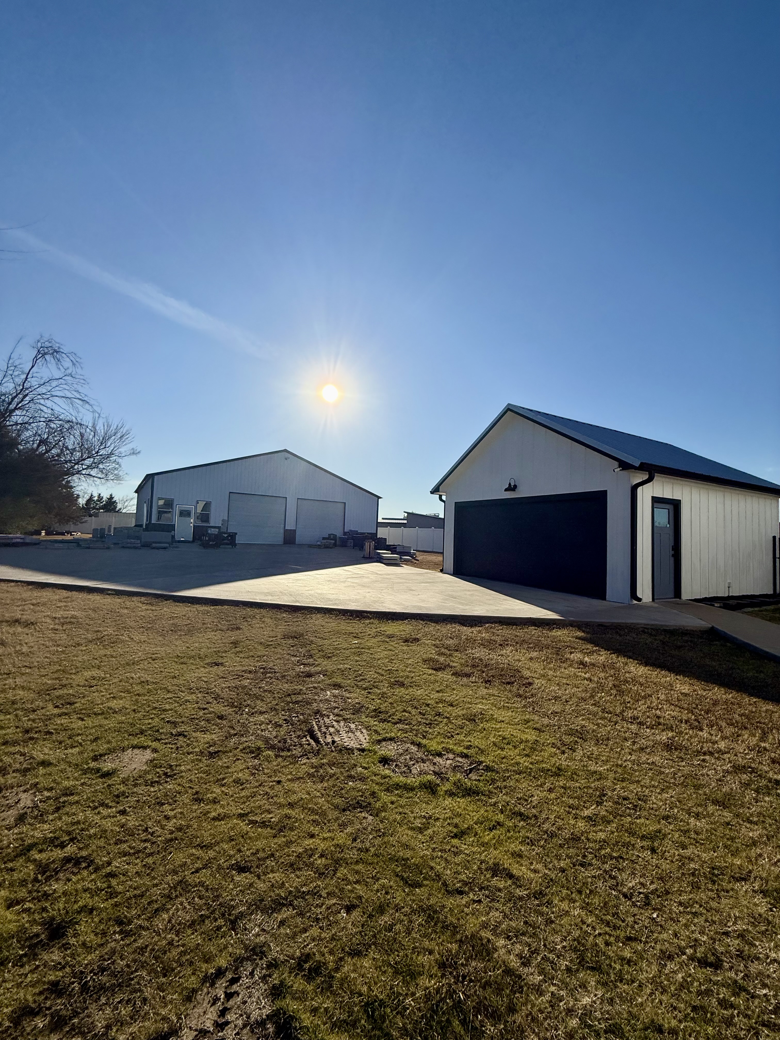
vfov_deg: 102.1
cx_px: 390
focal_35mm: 14
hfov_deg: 85.7
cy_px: 520
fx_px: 421
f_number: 2.2
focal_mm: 2.22
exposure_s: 1/8696
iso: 40
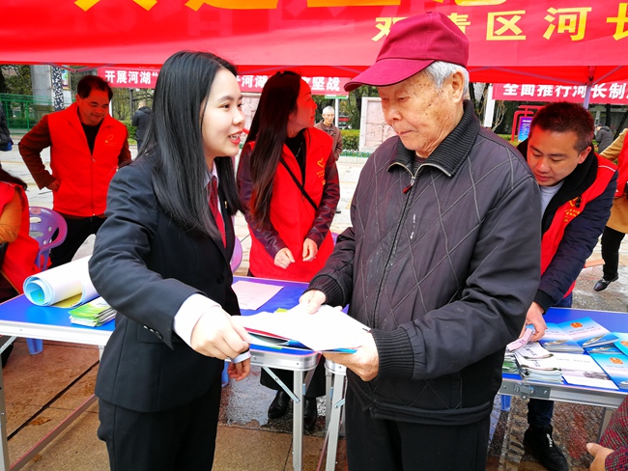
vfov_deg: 51.4
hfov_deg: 65.3
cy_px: 236
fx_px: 490
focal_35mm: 27
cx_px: 314
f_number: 1.8
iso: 50
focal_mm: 3.95
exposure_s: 1/184
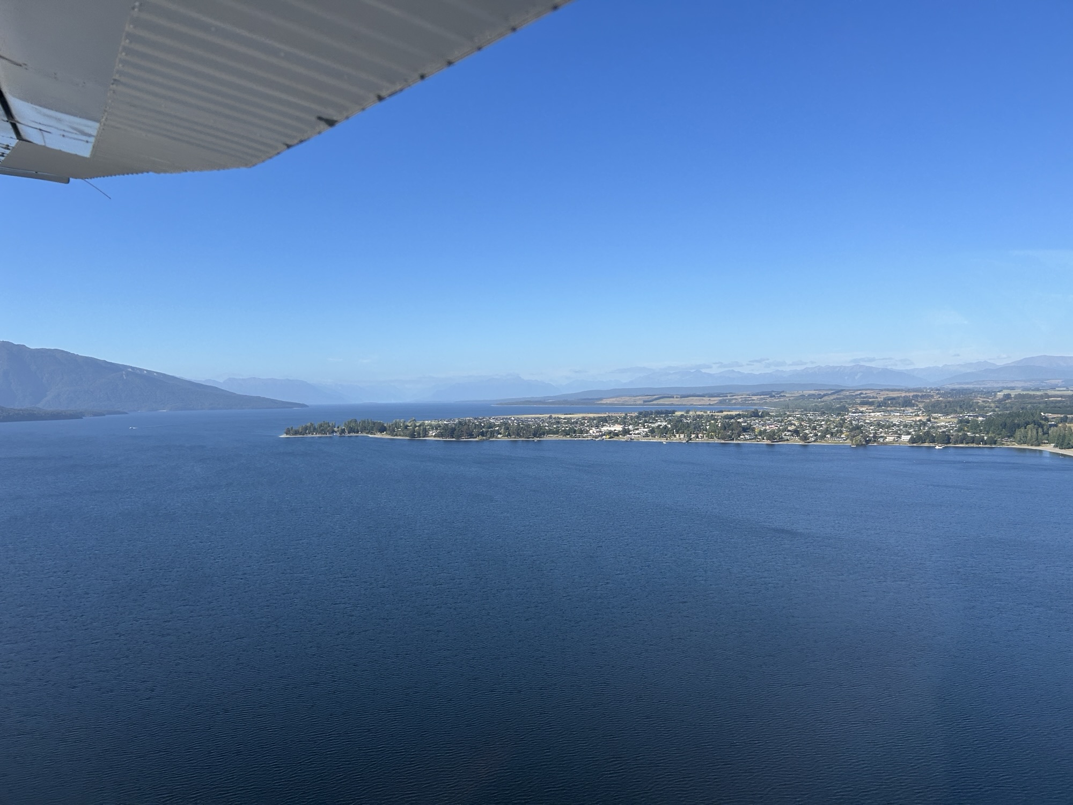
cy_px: 402
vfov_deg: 53.1
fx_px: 806
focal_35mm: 26
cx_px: 536
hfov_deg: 67.3
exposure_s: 1/4630
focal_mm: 5.7
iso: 50
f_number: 1.5
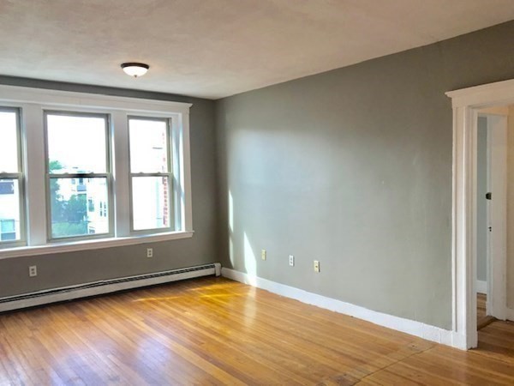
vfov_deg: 49.7
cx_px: 257
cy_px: 193
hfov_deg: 63.4
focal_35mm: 28
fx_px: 416
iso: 25
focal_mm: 3.99
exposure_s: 1/120
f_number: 1.8
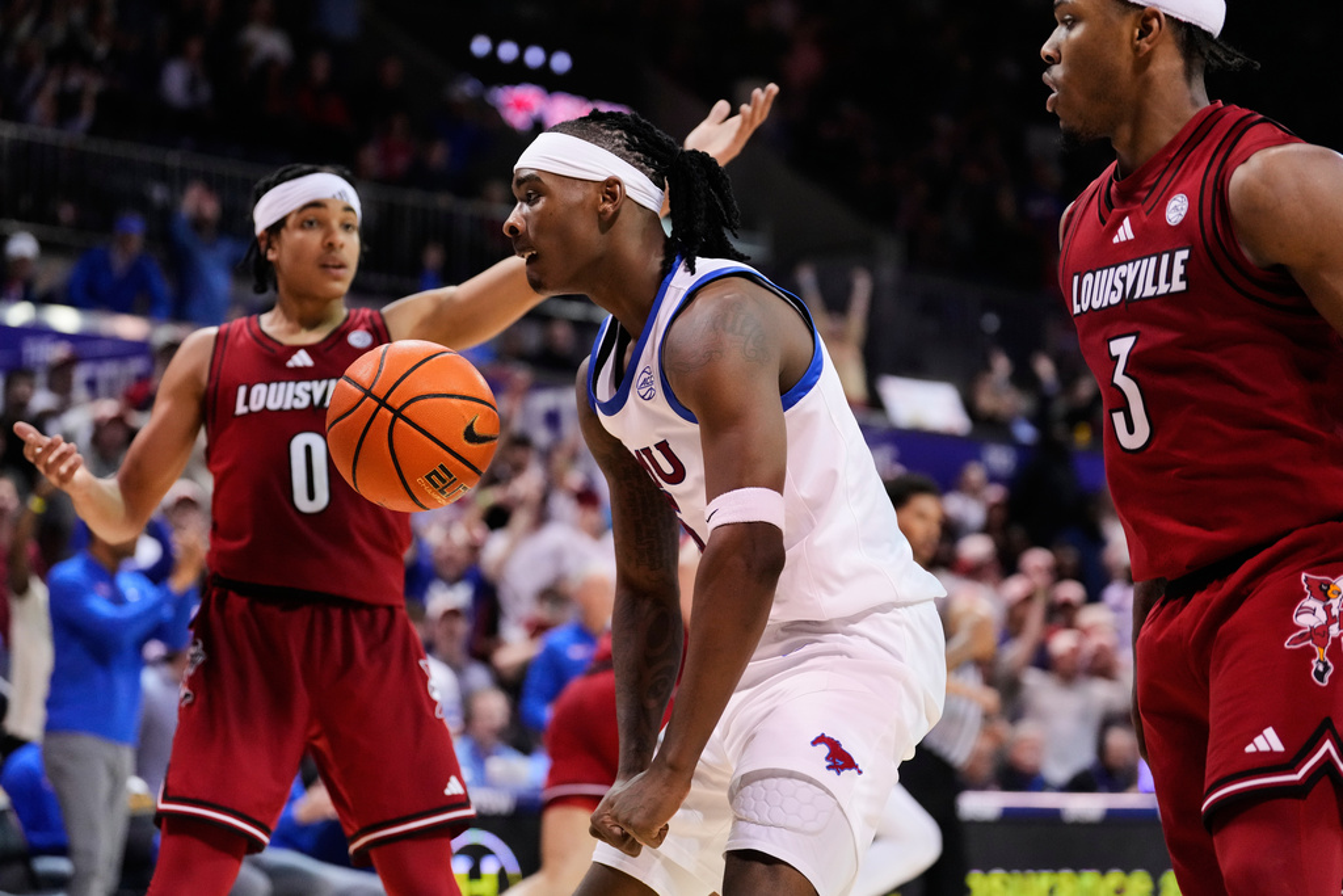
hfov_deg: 21.9
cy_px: 448
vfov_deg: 14.7
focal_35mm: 93
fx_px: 3470
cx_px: 672
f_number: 2.8
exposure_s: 1/2000
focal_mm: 93
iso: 4000
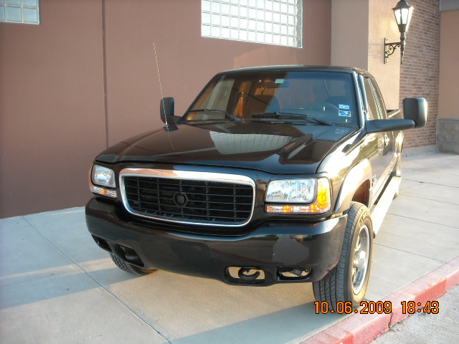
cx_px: 230
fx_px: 464
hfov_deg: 52.6
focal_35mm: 35
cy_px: 172
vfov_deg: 40.7
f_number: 2.8
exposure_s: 1/184
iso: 227
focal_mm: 5.7
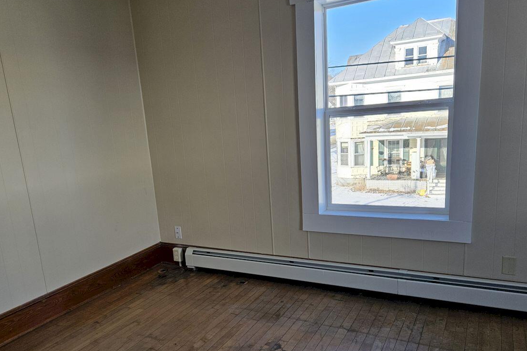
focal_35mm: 29
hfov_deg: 63.6
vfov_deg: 44.8
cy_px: 202
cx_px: 249
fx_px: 424
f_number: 1.8
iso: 50
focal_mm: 5.4
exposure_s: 1/207
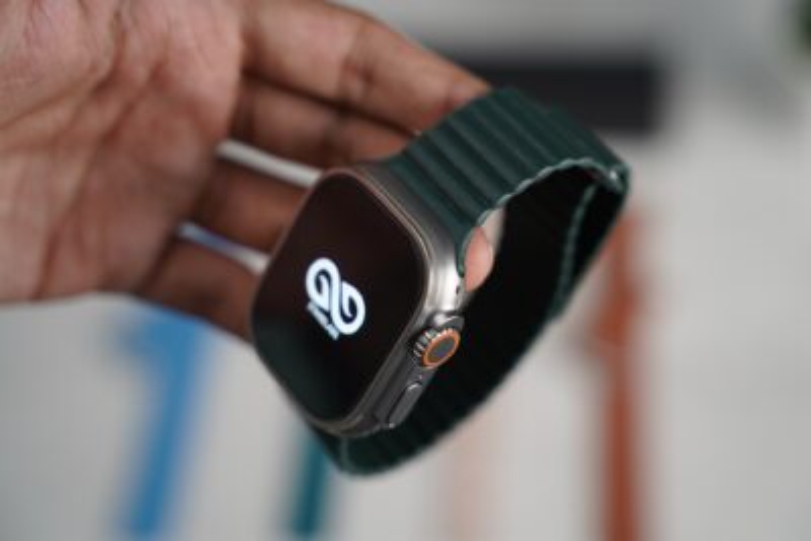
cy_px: 270
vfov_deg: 21.3
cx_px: 406
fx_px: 1442
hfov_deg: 31.4
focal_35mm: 64
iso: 1250
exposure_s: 1/125
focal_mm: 64
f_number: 3.5
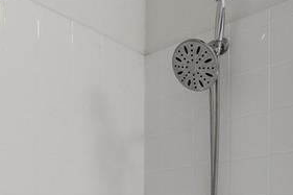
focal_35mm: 51
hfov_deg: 38.6
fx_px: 415
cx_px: 107
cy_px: 248
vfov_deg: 23.6
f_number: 7.1
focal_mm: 14
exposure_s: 1/6400
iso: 1250
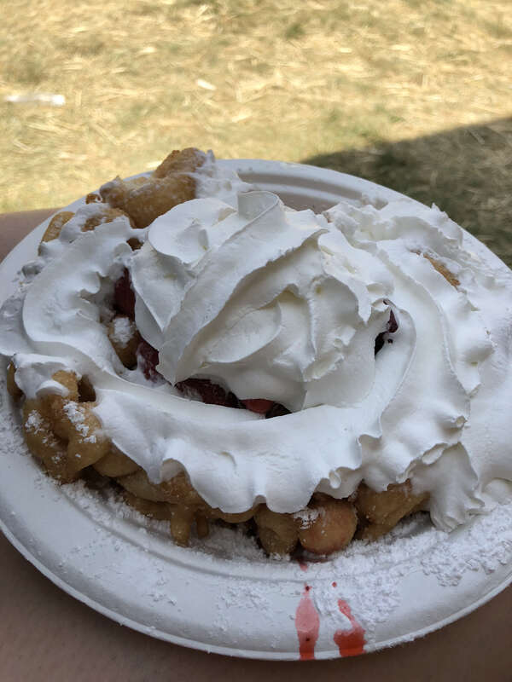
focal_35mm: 28
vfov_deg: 63.4
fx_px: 552
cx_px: 256
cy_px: 341
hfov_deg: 49.7
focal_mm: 4
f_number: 1.8
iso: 20
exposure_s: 1/1675
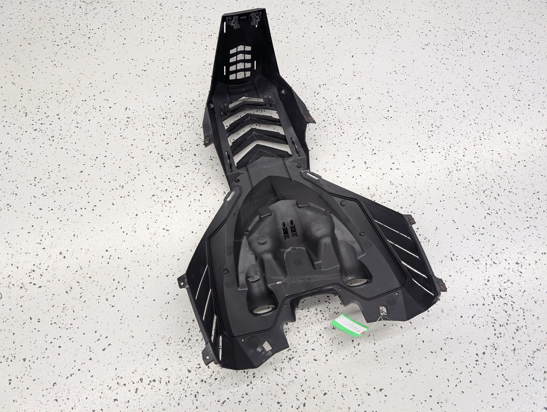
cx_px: 274
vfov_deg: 56.9
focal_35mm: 24
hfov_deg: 71.5
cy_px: 206
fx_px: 380
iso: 107
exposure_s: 1/60
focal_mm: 6.9
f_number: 1.68
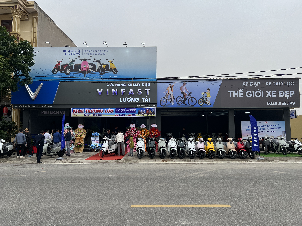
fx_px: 227
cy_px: 113
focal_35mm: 26
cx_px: 151
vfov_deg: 53.1
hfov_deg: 67.3
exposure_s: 1/1645
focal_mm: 5.7
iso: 50
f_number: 1.5
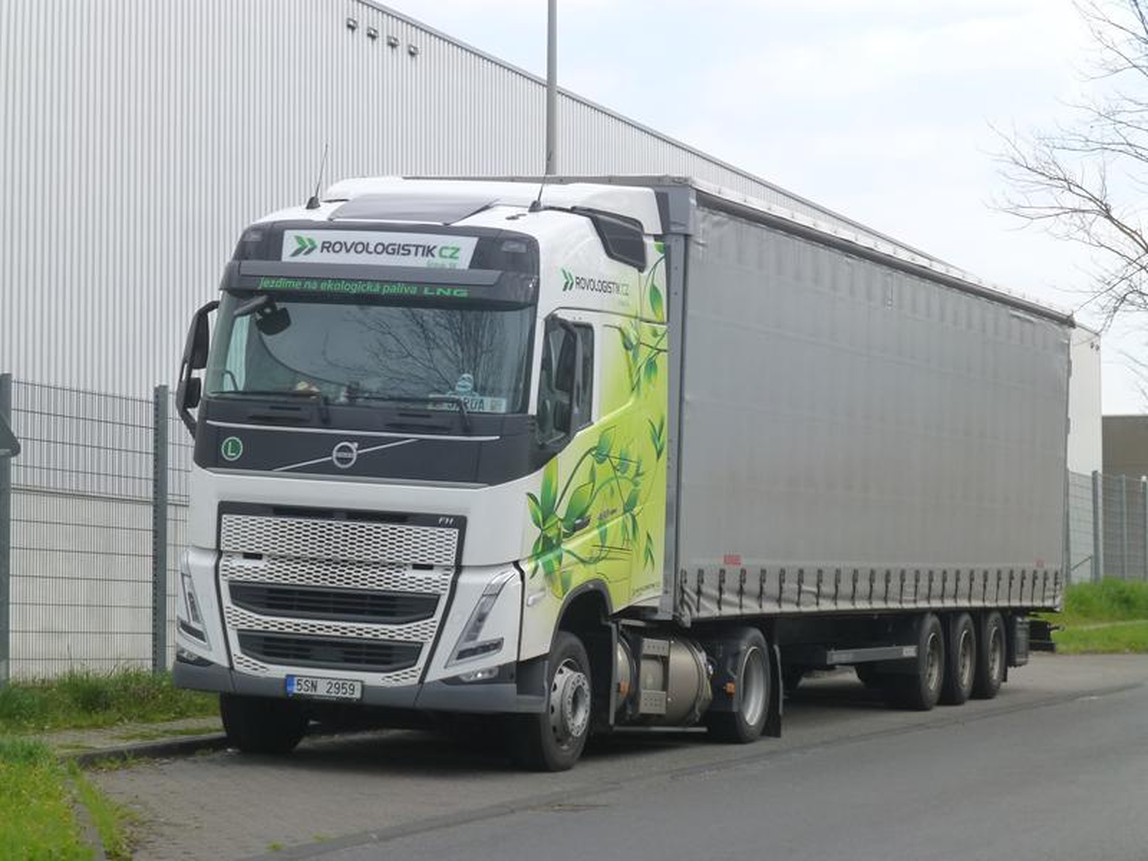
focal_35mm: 109
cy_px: 430
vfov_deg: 13.6
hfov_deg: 18.0
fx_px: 3615
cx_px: 574
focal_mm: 19.4
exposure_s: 1/200
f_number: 5.3
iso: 160
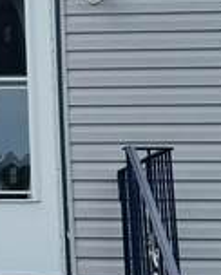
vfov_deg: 11.5
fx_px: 1354
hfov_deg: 8.8
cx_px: -221
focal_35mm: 166
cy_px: 2
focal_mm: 6.76
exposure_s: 1/7092
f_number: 1.78
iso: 80
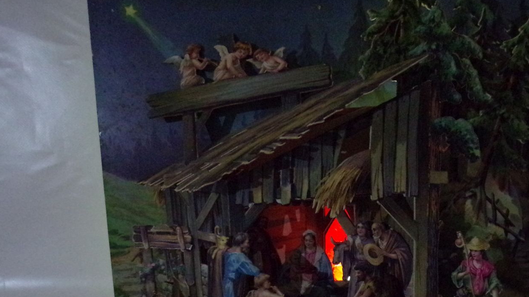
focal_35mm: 34
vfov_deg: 34.1
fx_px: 477
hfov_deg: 57.1
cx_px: 341
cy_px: 214
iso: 800
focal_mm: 4.3
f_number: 3
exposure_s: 1/60
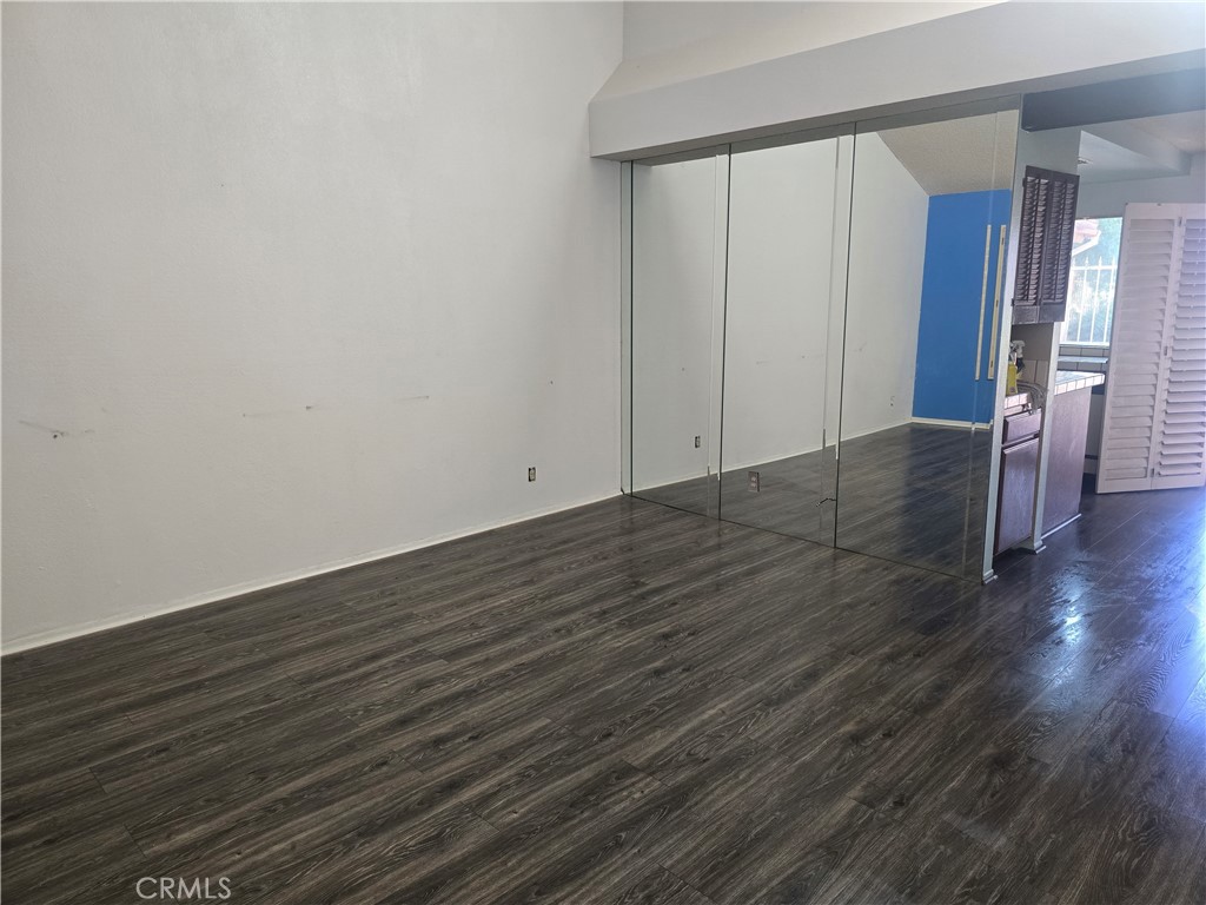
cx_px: 603
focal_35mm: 23
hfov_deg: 73.9
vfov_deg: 58.9
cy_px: 452
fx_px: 801
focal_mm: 6.3
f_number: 1.7
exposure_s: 1/120
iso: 400
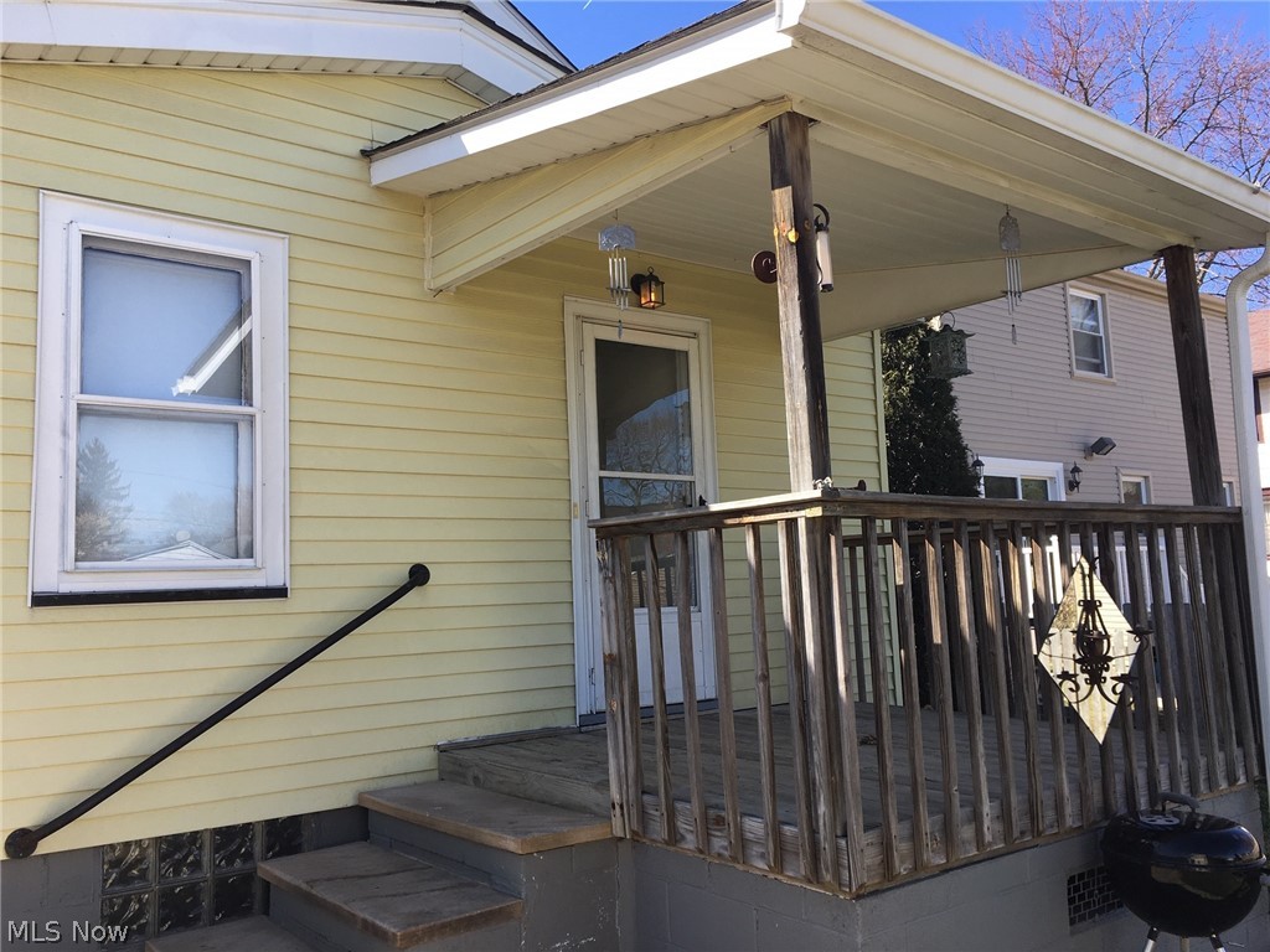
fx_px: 1064
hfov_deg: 61.7
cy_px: 476
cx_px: 635
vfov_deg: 48.2
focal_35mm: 29
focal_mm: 4.15
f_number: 2.2
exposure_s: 1/519
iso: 25
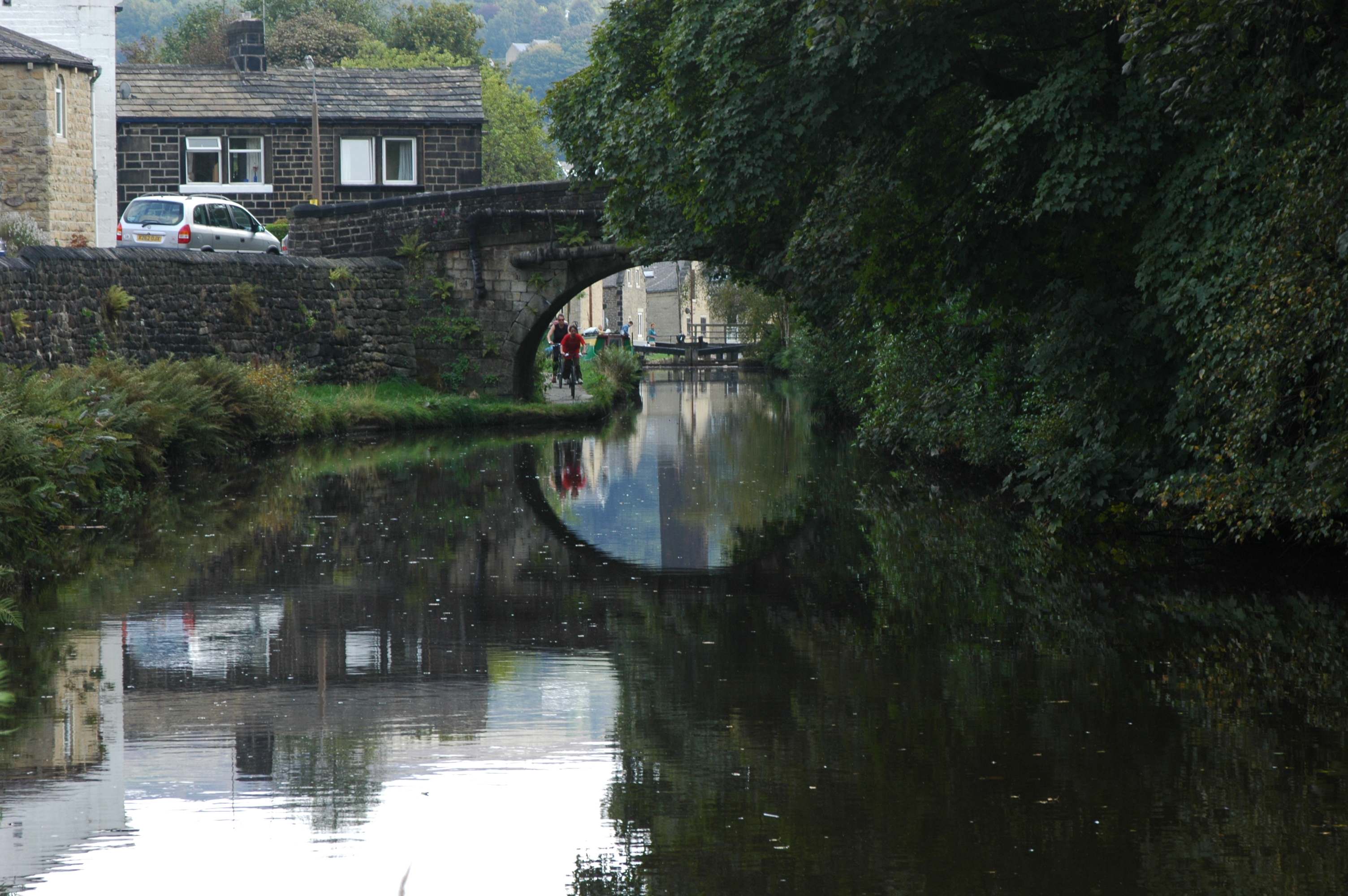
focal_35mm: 135
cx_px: 674
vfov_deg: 10.1
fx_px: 5050
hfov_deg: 15.2
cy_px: 448
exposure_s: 1/60
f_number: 8
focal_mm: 90
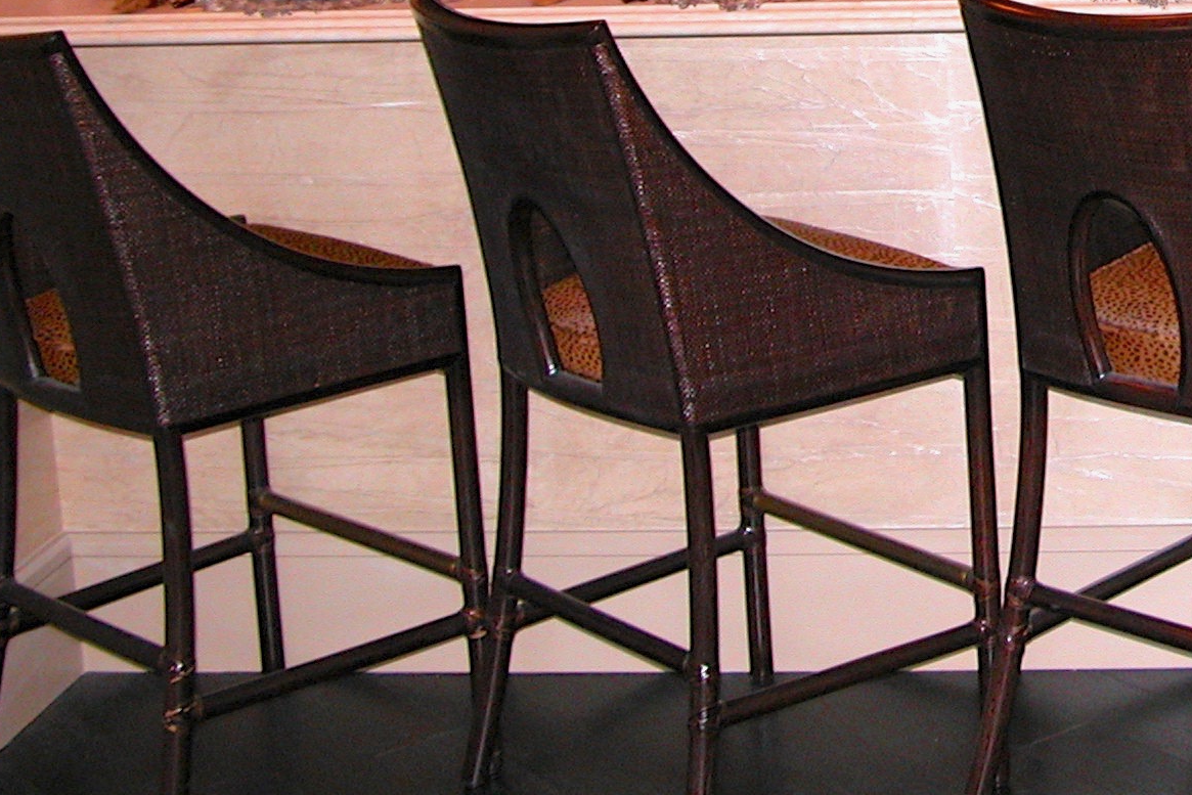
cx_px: 1279
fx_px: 2649
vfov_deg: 16.6
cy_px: -56
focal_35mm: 80
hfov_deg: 23.9
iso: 200
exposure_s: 1/60
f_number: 2.8
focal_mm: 8.9
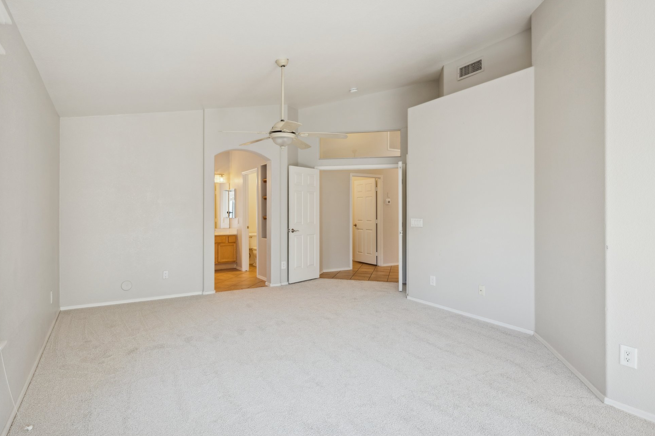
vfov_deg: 64.5
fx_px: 346
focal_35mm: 19
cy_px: 211
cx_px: 310
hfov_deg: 86.8
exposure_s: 1/13
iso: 320
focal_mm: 18
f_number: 8
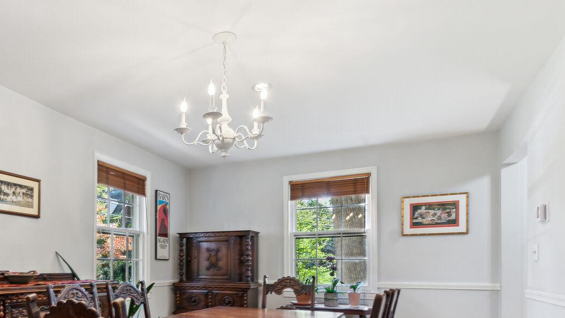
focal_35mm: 26
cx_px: 162
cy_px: 285
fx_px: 389
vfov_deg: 41.0
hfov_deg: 68.6
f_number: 9
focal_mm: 10
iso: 200
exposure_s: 1/2.5
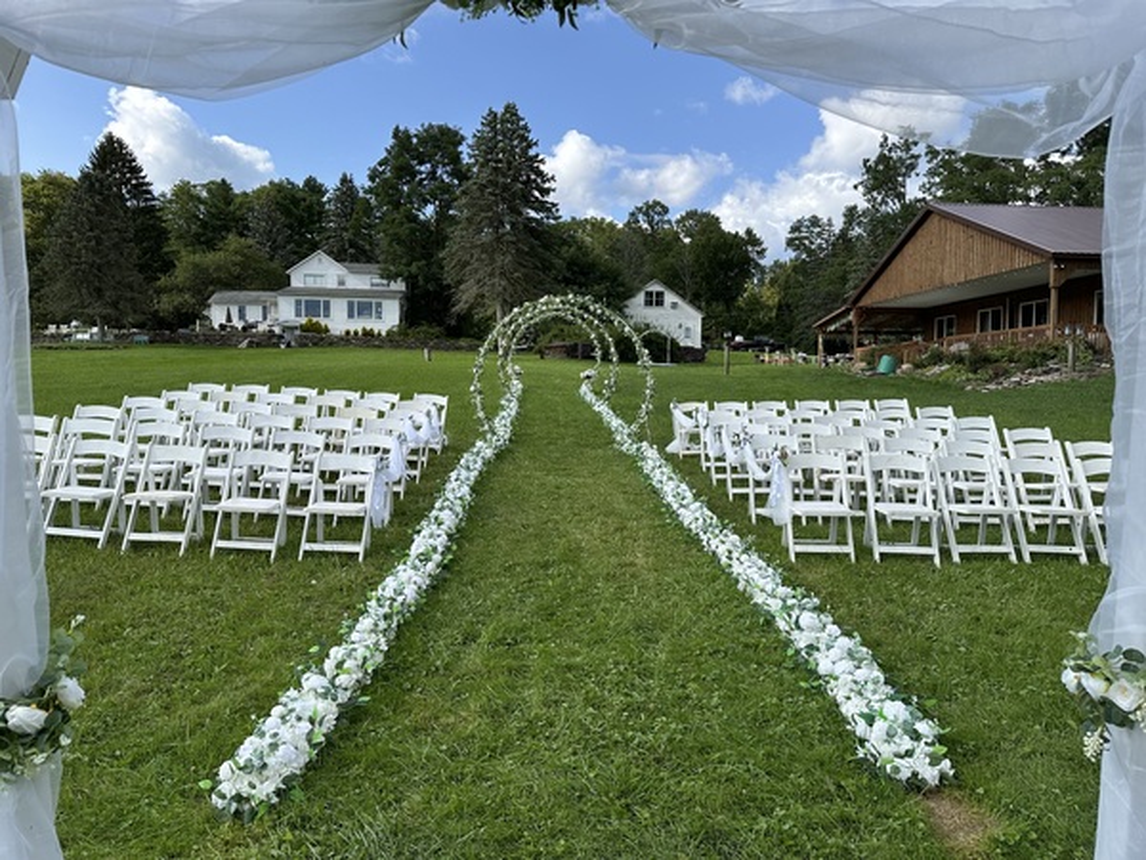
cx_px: 573
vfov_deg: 56.8
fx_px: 795
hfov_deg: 71.6
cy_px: 430
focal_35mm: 24
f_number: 1.78
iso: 80
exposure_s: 1/3058
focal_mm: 6.86
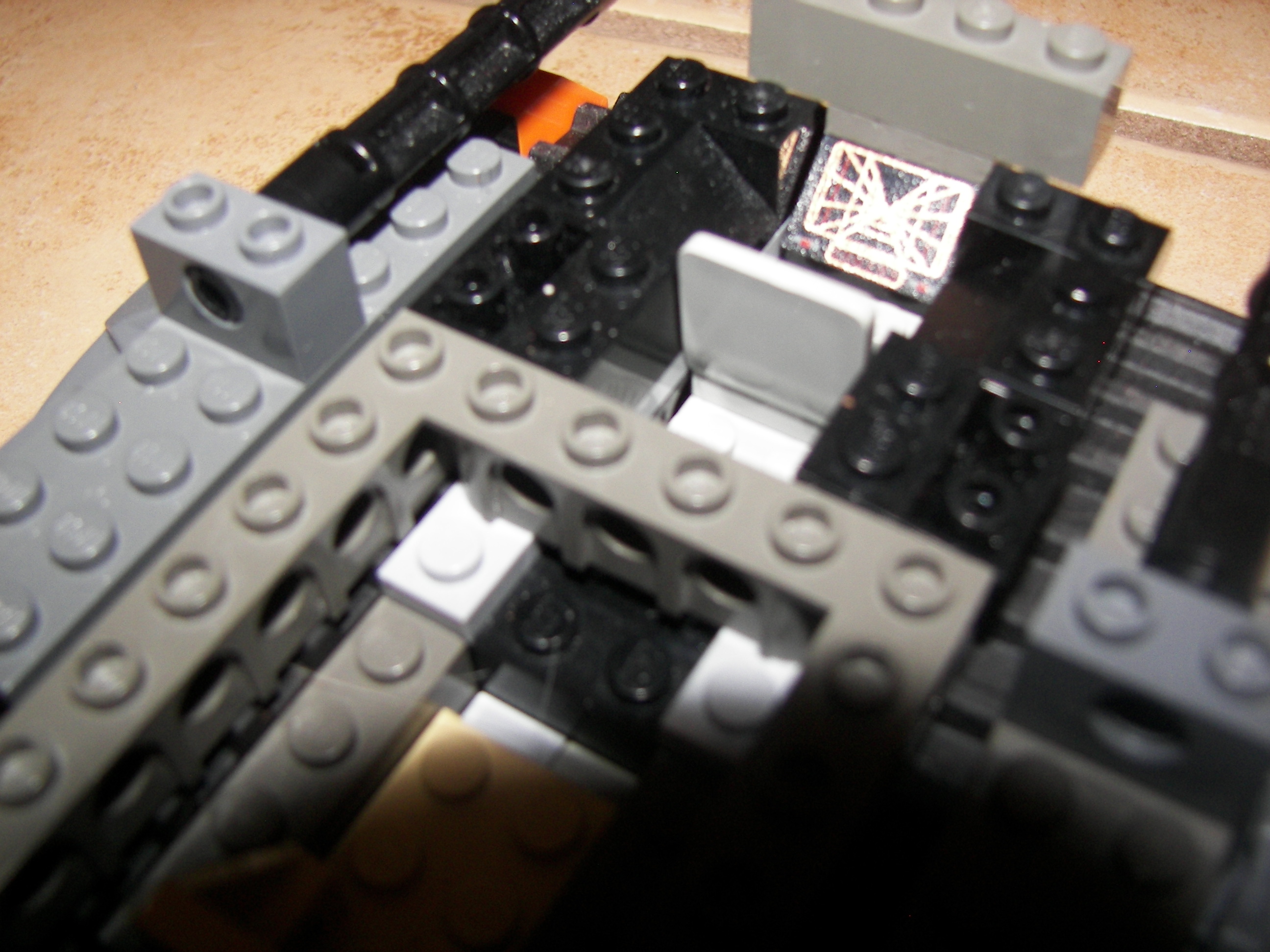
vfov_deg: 39.7
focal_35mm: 36
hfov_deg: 51.4
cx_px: 635
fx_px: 1321
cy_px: 476
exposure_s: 1/30
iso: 100
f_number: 2.8
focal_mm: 6
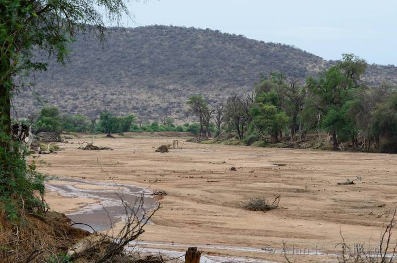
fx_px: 1320
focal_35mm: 120
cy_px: 132
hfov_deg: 17.1
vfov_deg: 11.4
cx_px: 198
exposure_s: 1/160
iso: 125
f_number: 9
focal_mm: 80
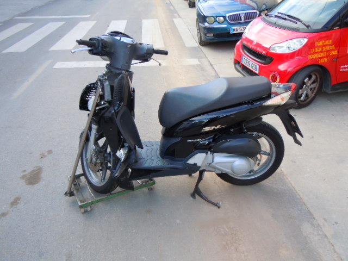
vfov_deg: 46.8
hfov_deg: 60.0
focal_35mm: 30
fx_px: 302
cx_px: 174
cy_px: 130
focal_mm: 5.4
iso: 100
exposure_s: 1/125
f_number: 3.5
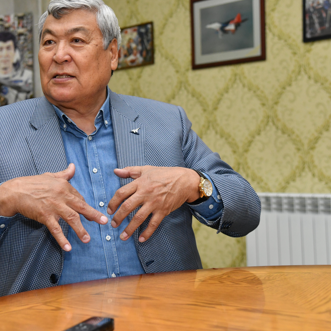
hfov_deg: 27.9
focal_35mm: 61
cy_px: 135
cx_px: 104
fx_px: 660
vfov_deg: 28.1
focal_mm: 40
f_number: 4
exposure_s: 1/200
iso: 1600
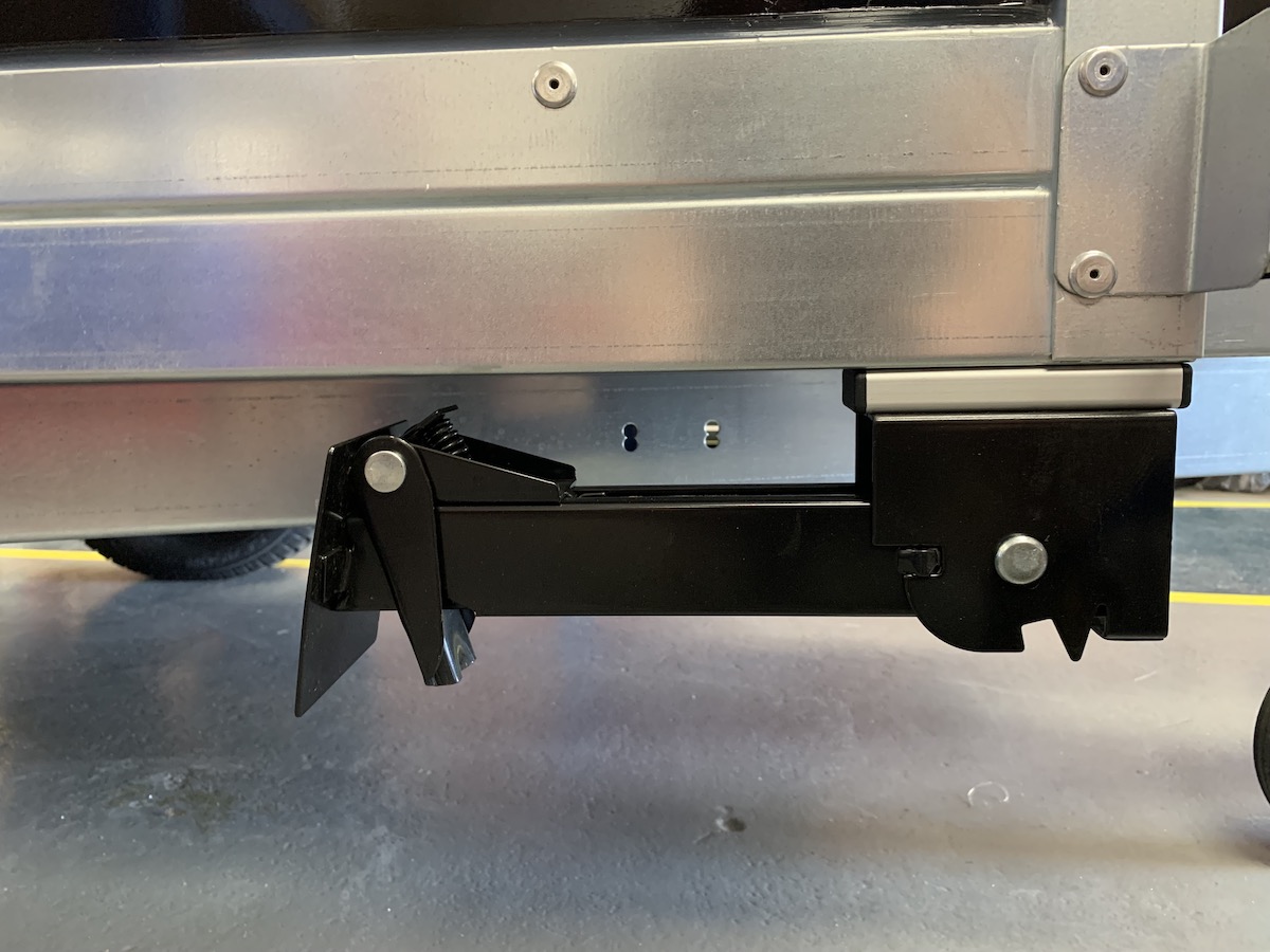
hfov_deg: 67.3
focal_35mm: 26
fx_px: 954
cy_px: 476
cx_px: 635
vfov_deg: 53.1
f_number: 1.8
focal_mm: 4.25
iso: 400
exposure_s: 1/59
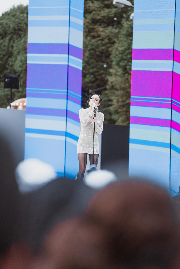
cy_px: 134
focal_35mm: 200
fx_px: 1500
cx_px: 90
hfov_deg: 6.9
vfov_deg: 10.3
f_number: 4
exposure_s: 1/400
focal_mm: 200
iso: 320
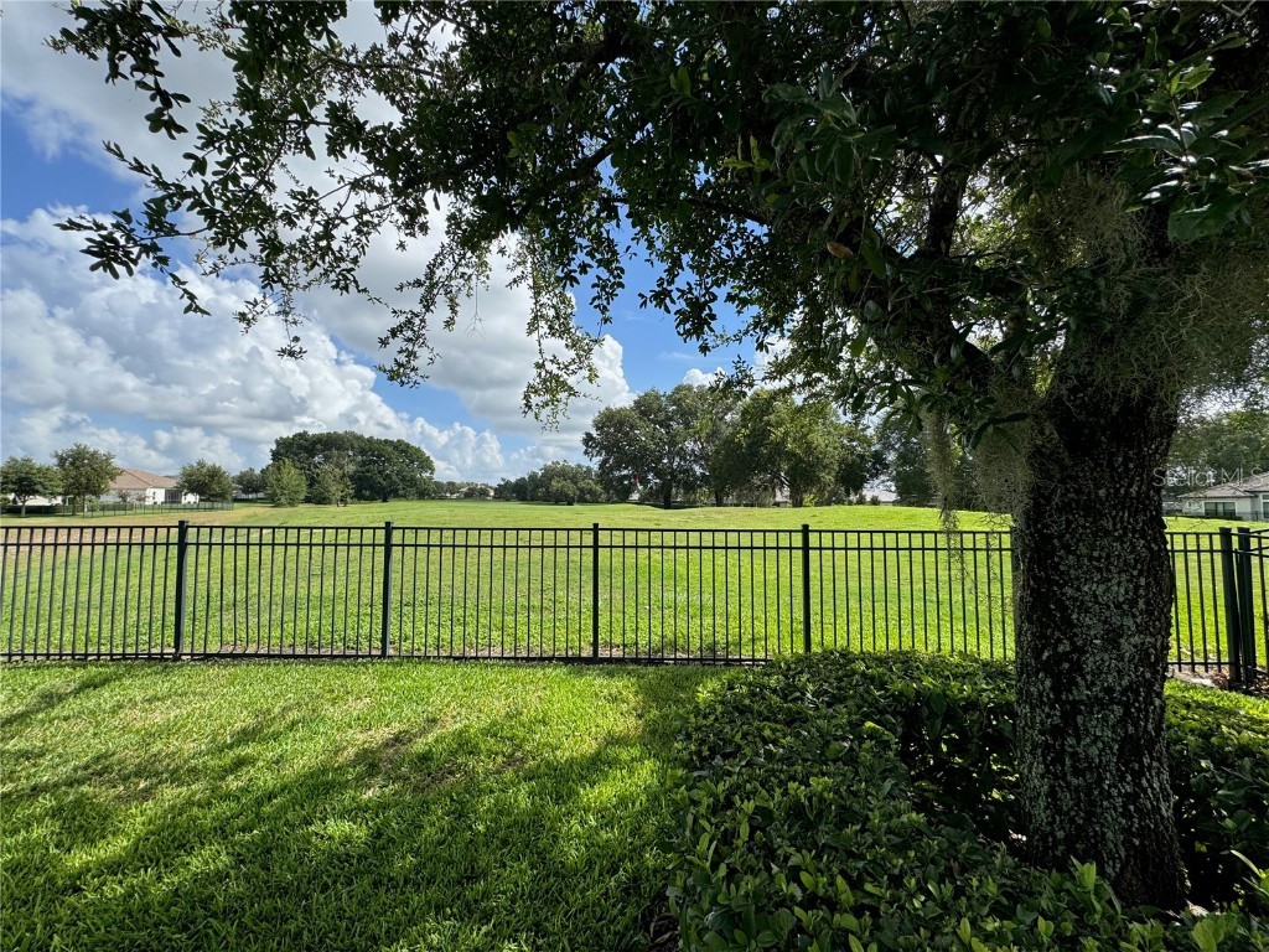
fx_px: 513
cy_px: 476
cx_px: 634
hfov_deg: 102.1
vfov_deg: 85.7
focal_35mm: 14
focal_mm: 2.22
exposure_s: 1/1832
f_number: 2.2
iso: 50
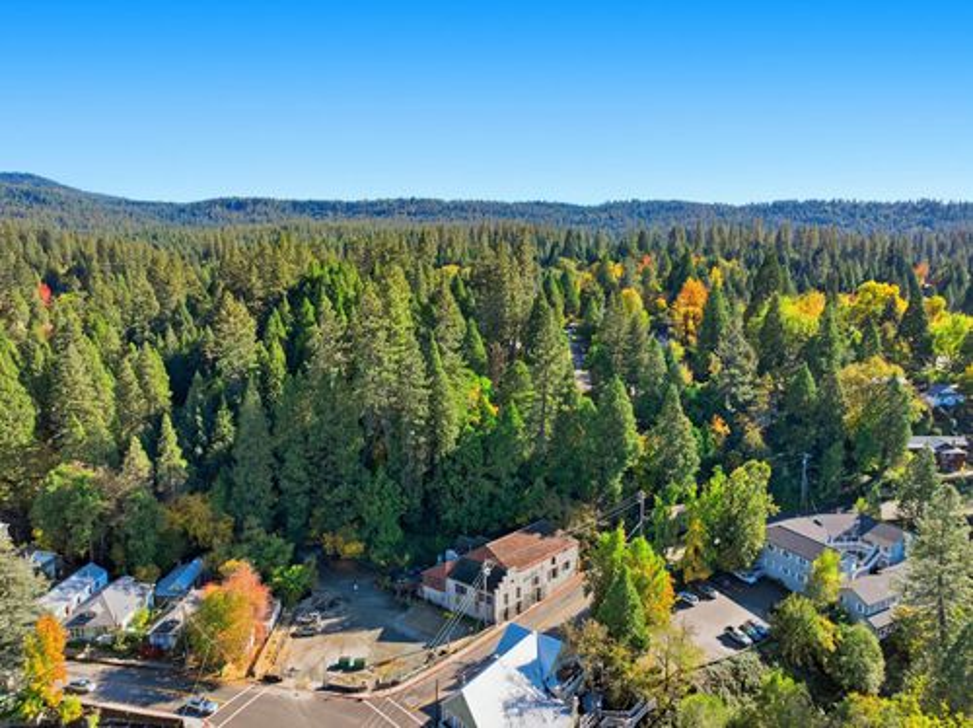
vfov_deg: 56.7
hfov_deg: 71.6
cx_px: 486
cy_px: 364
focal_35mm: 24
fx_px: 674
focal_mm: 12.3
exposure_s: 1/2500
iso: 200
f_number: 2.8
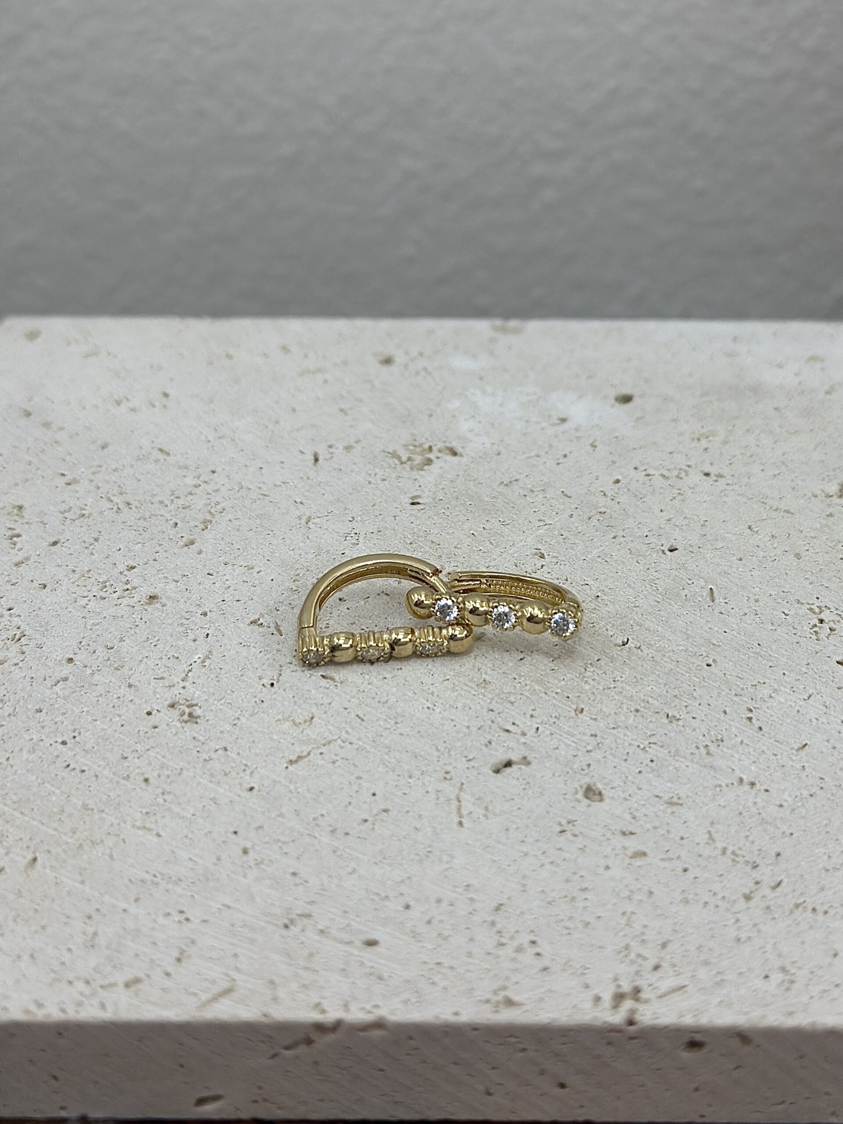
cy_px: 562
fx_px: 1559
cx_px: 422
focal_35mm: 48
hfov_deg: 30.3
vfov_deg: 39.7
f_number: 1.78
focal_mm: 6.86
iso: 80
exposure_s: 1/587
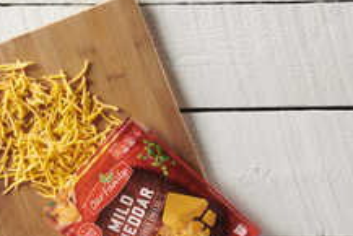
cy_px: 169
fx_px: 1433
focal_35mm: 146
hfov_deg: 13.9
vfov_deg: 9.4
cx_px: 54
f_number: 9
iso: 160
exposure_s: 1/125
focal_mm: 66
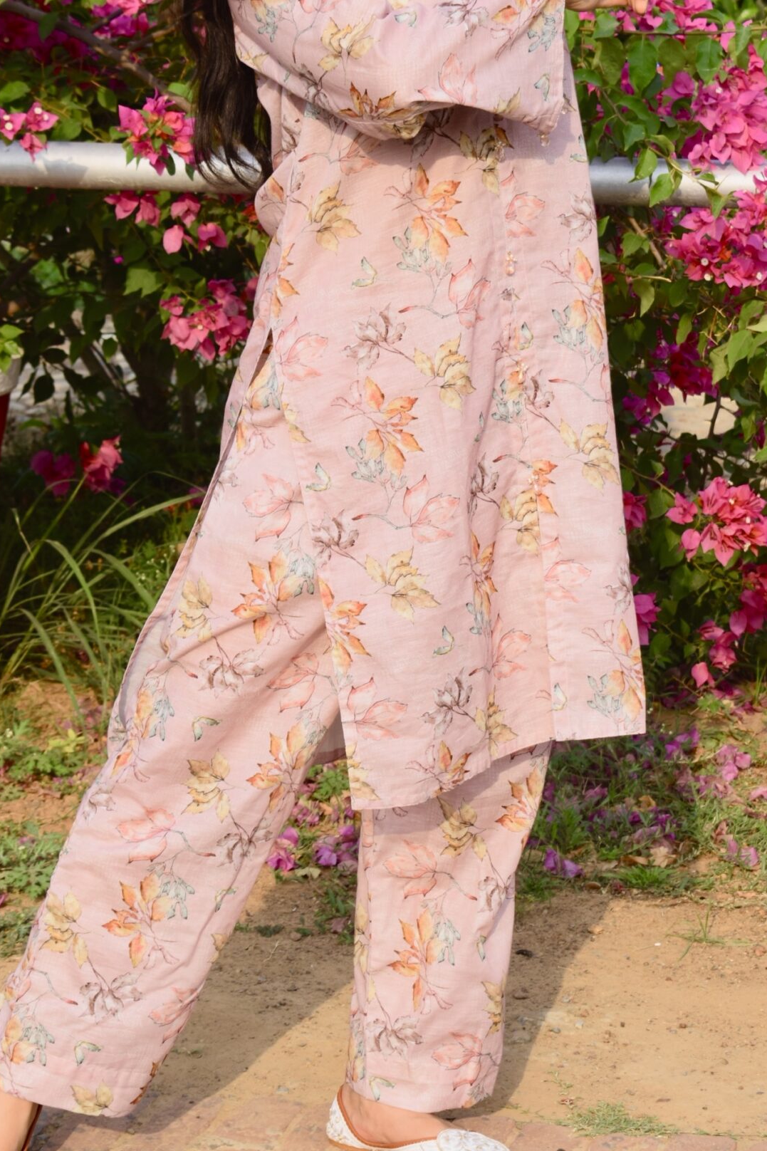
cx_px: 420
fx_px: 4180
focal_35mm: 131
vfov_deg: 15.7
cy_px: 456
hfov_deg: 10.5
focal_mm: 55
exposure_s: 1/160
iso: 125
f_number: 7.1
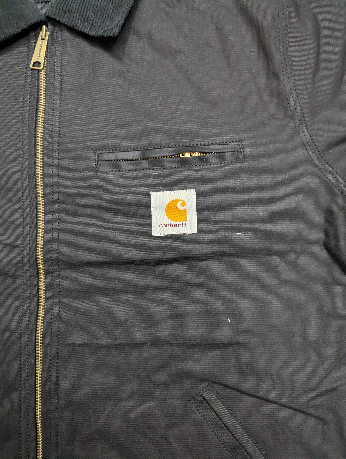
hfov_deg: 56.9
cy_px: 230
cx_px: 173
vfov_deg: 71.5
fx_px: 319
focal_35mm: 24
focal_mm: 6.81
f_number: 1.85
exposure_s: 1/71
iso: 660
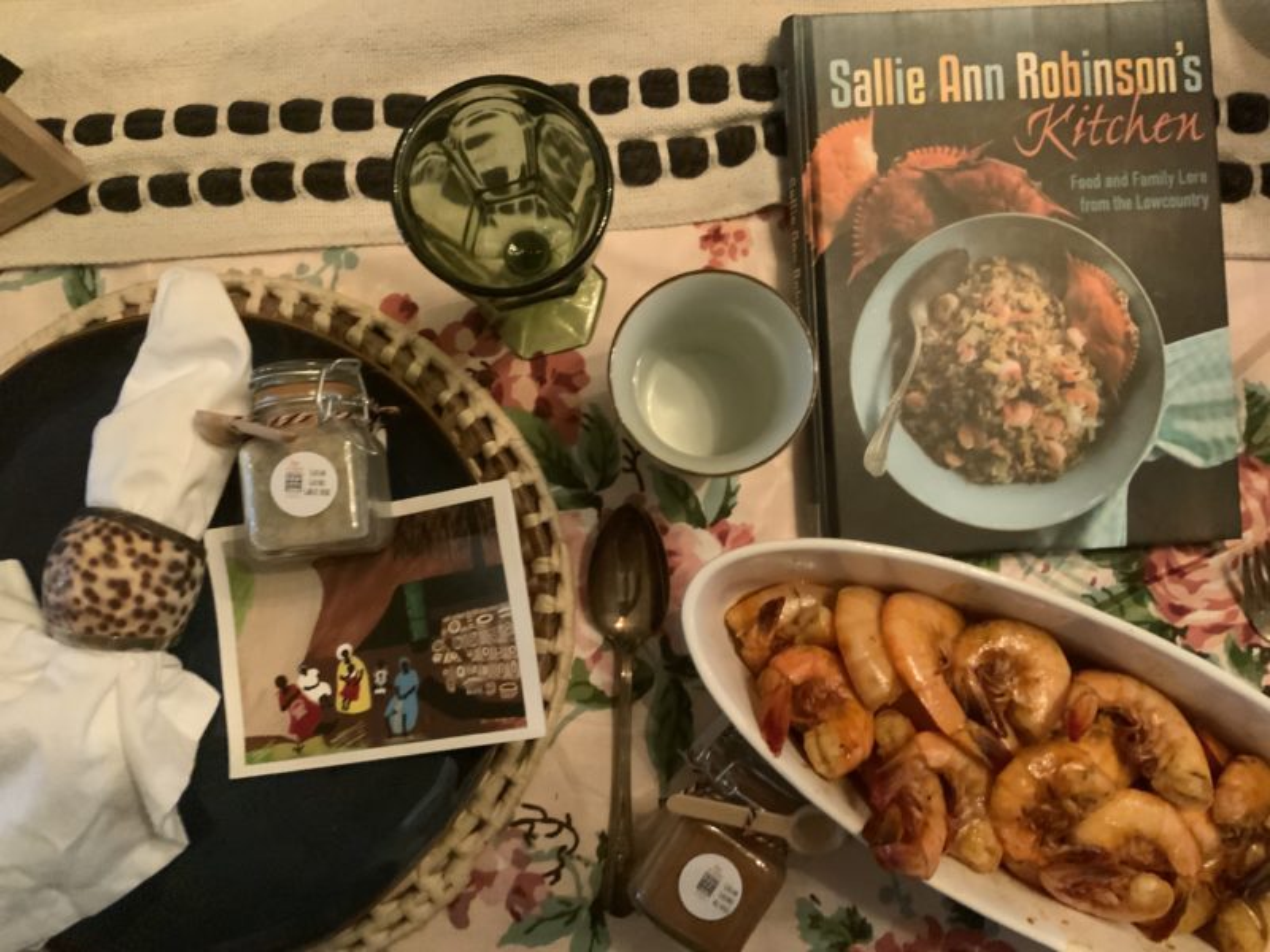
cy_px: 476
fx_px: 1064
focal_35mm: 29
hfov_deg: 61.7
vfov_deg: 48.2
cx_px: 635
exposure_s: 1/30
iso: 500
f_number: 1.8
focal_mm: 3
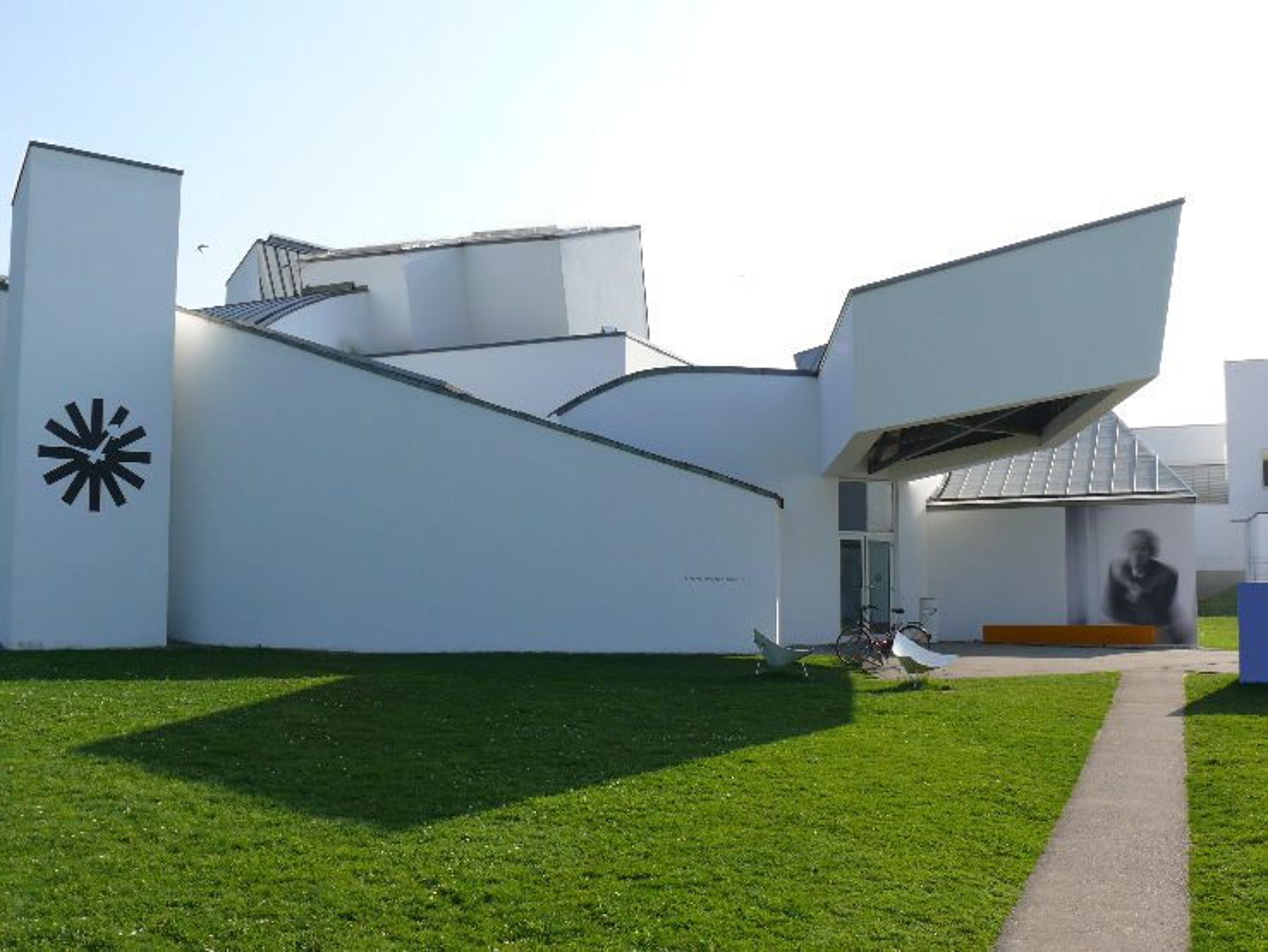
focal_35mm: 35
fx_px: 1282
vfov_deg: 40.7
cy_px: 476
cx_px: 634
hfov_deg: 52.6
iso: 100
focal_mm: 7.4
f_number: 5.6
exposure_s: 1/320
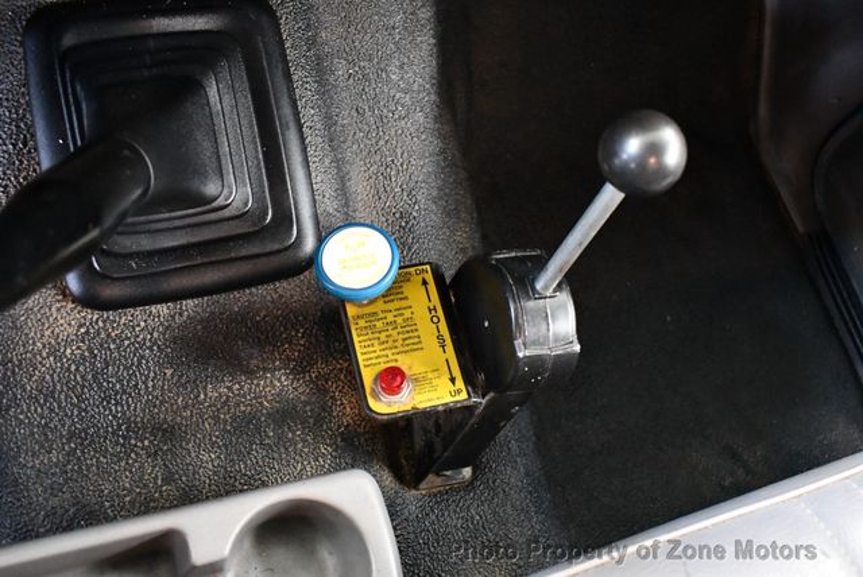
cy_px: 288
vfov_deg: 36.9
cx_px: 432
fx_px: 864
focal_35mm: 36
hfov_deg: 53.1
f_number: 3.5
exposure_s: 1/60
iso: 7200
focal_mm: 18
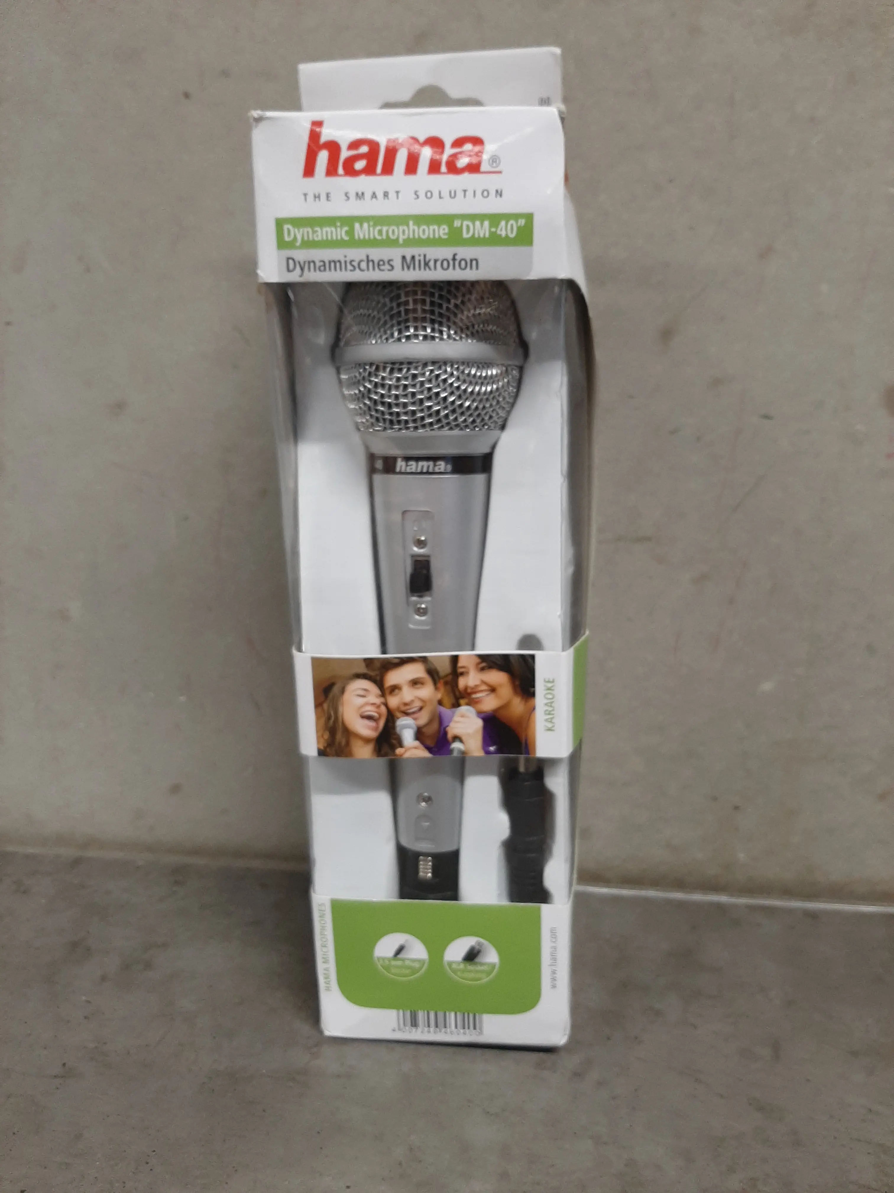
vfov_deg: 67.3
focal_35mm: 26
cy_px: 596
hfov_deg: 53.1
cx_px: 447
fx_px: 895
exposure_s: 1/50
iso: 125
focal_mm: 3.93
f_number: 1.7
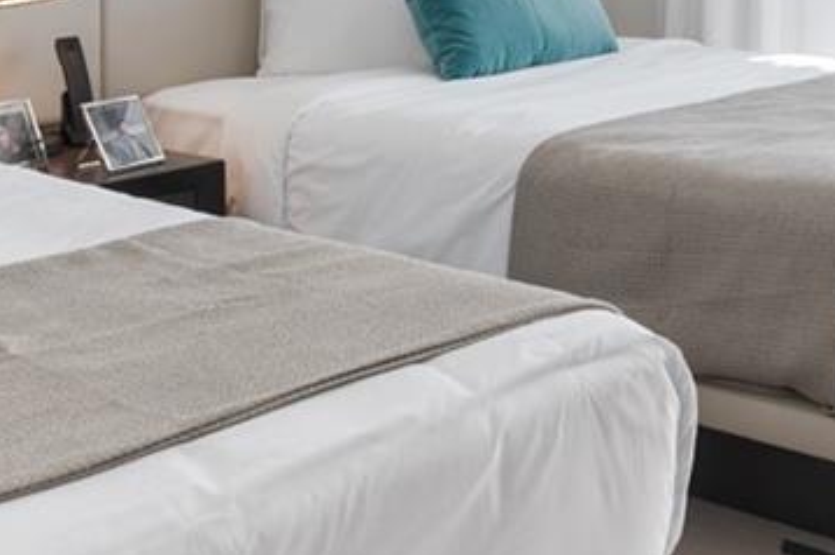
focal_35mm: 76
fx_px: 1761
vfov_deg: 16.9
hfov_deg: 26.4
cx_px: 590
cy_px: -169
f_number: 8
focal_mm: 17
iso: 100
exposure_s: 1/8
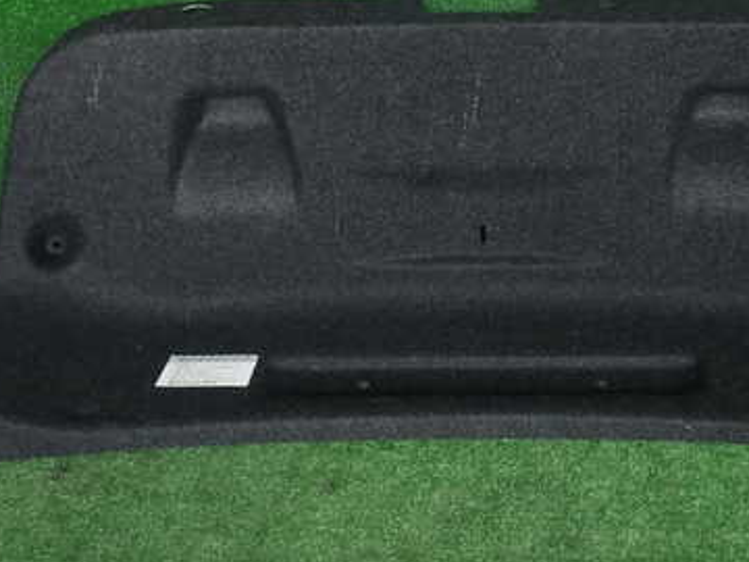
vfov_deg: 29.0
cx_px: 491
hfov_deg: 37.8
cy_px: 214
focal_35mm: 50
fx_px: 1082
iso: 200
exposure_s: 1/30
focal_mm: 5.4
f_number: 6.3
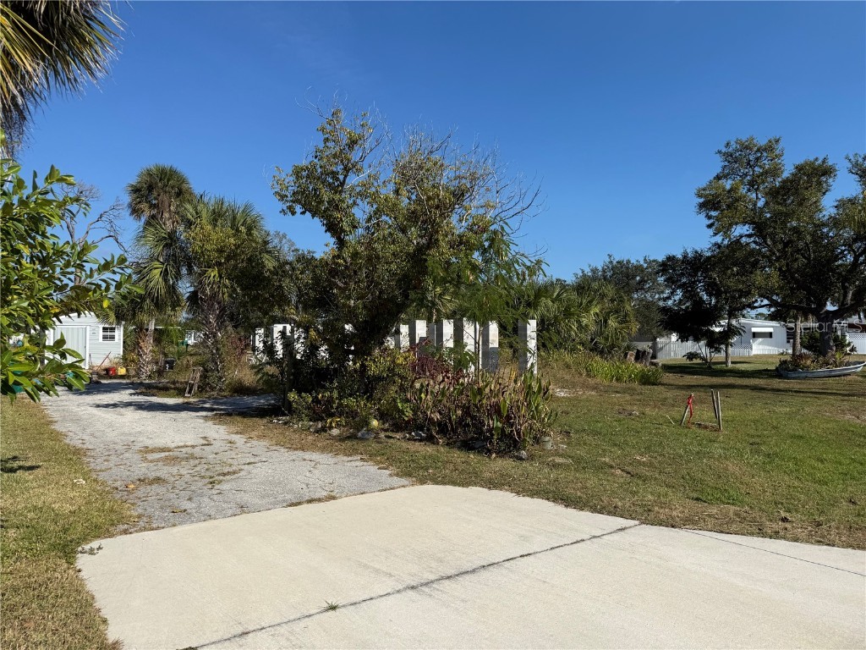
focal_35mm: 24
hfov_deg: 71.6
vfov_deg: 56.8
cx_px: 433
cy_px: 325
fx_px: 600
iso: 80
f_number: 1.78
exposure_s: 1/6173
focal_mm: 6.76
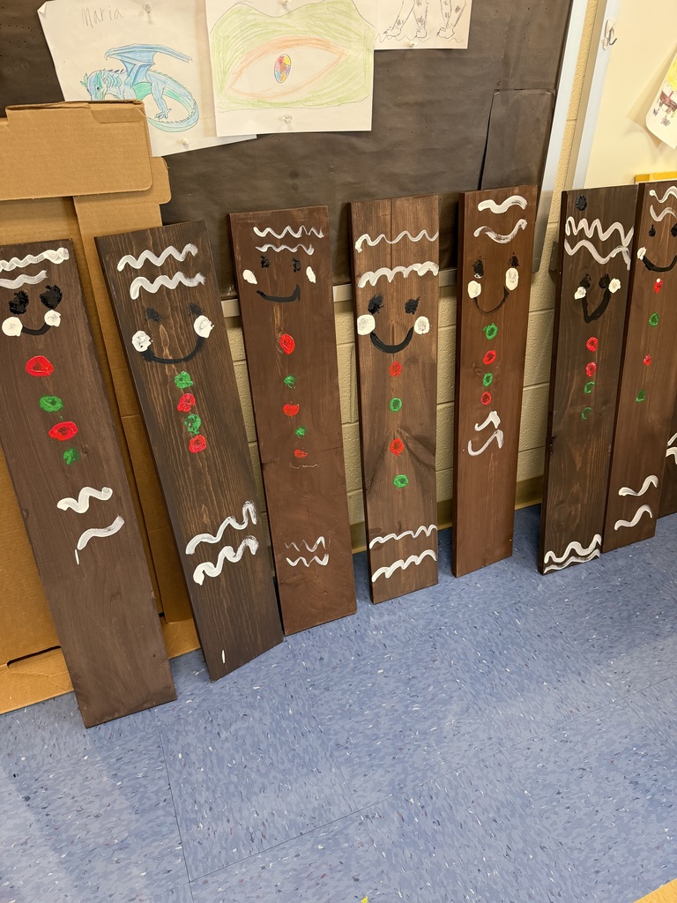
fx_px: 626
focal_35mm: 24
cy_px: 452
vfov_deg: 71.6
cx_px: 338
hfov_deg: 56.8
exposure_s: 1/60
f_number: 1.78
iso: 200
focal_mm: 6.76
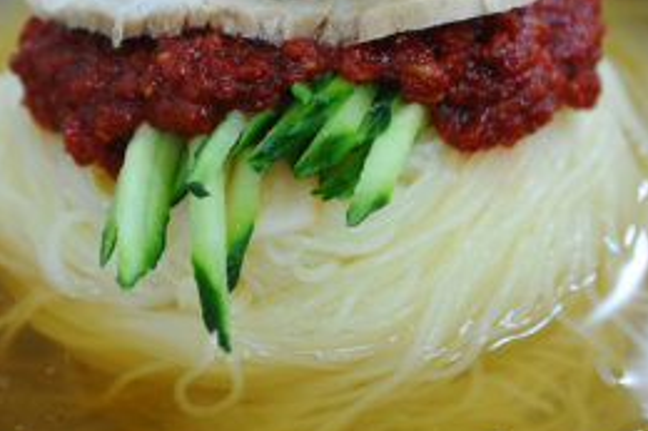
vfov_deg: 9.6
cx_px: 274
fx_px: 2554
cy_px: 103
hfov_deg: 14.5
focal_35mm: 142
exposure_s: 1/50
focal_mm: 48
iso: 400
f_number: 3.2
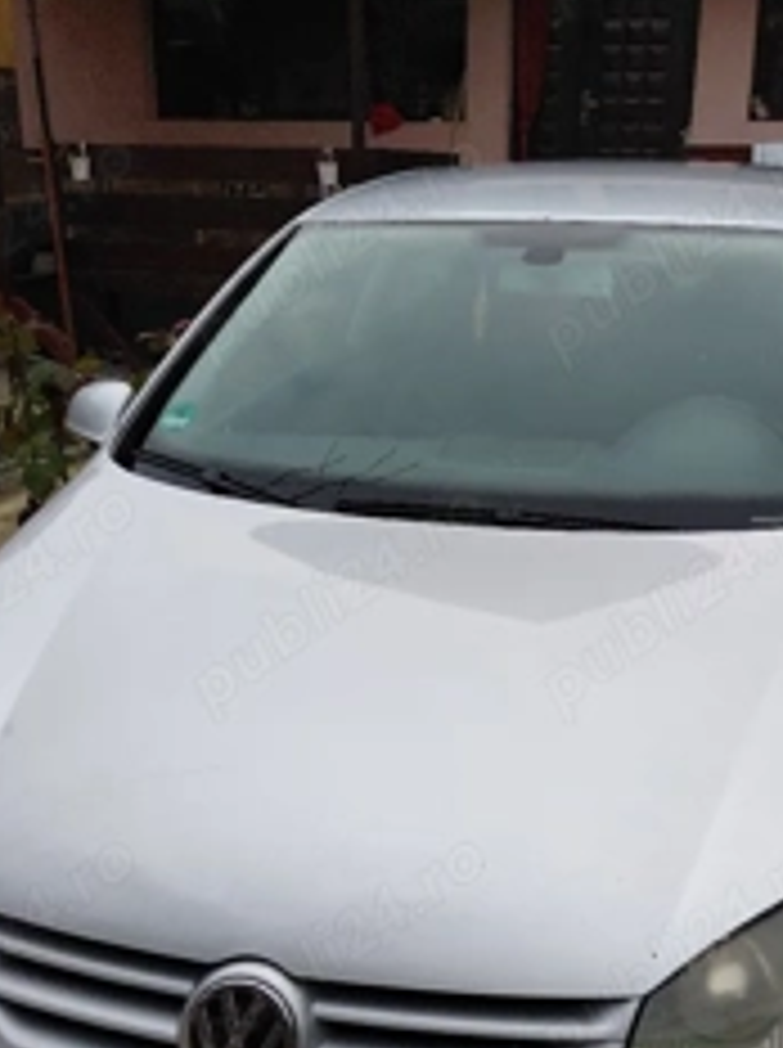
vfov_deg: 43.6
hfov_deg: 33.5
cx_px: 428
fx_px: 1300
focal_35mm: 43
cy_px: 652
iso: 50
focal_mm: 4.69
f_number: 1.8
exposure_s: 1/476
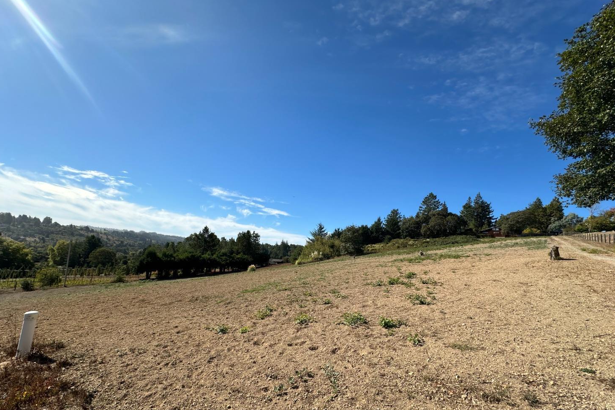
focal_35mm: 15
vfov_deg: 77.0
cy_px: 229
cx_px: 307
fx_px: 256
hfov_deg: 100.4
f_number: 2.2
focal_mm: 2.22
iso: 50
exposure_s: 1/2257
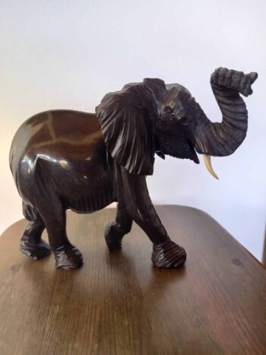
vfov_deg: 69.4
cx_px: 133
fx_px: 256
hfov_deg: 54.9
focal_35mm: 25
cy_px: 178
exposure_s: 1/49
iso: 400
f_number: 1.8
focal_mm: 4.65
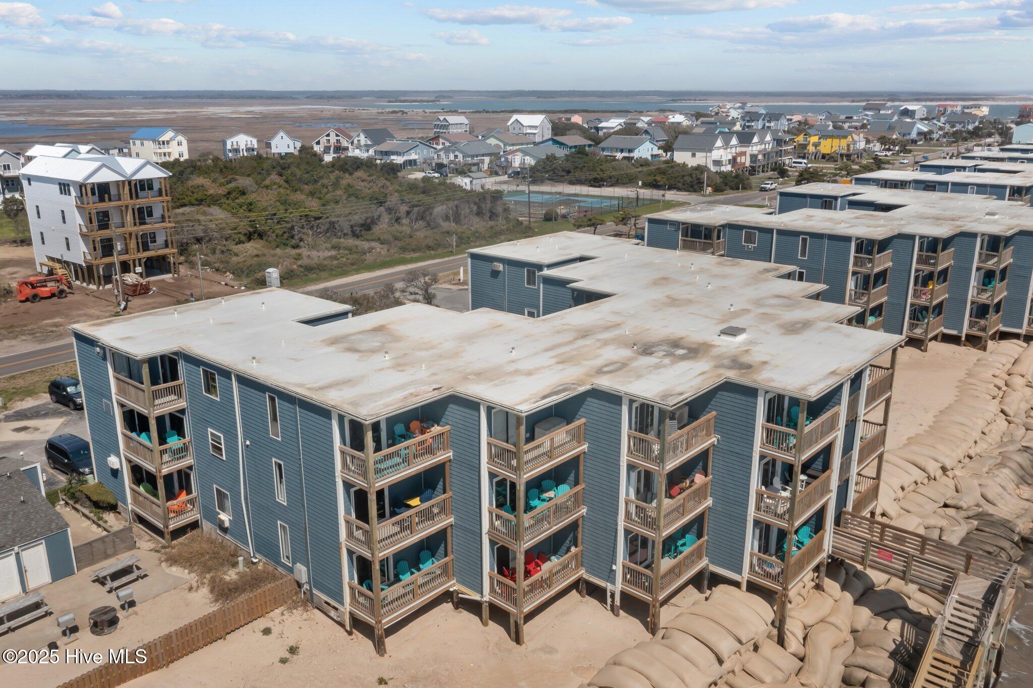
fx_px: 803
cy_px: 344
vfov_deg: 46.4
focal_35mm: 28
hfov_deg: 65.5
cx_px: 516
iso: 100
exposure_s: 1/240
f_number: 9
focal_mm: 10.26
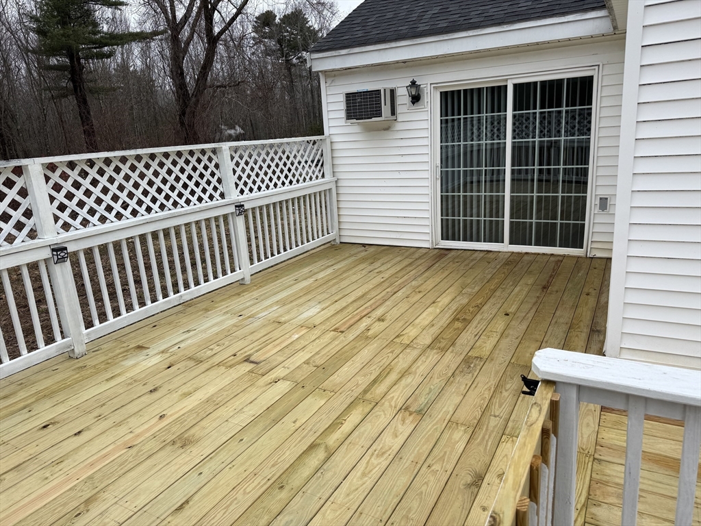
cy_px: 263
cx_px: 350
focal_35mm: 24
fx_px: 486
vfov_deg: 56.8
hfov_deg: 71.6
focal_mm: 6.76
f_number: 1.78
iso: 80
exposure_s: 1/1215
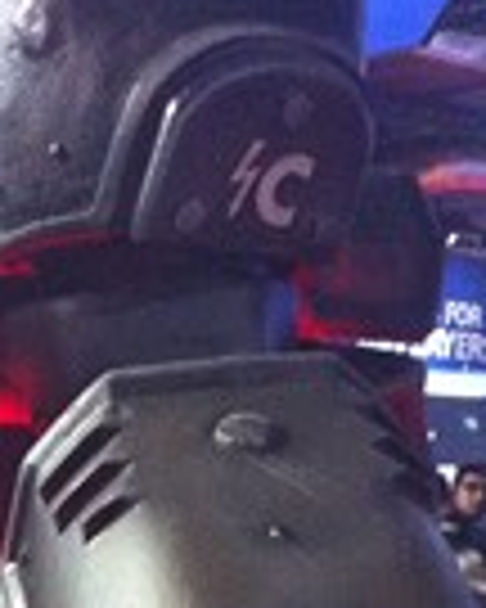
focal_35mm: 121
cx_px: 11
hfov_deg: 12.6
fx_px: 2176
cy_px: 824
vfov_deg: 15.1
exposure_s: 1/15
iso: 500
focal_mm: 3.85
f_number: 2.8
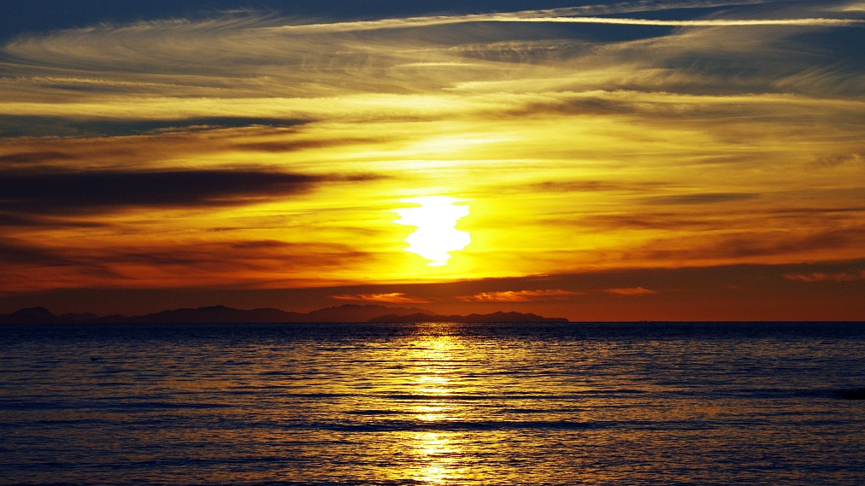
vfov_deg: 10.5
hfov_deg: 18.6
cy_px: 198
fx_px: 2637
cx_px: 435
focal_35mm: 115
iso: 400
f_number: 11
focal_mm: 72.5
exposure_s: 1/1250
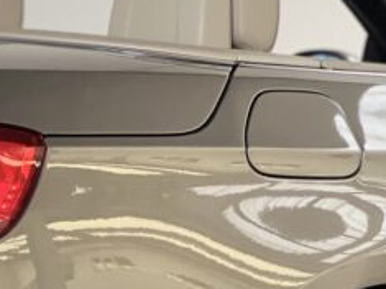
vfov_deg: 5.7
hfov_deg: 7.5
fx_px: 2920
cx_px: -51
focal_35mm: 262
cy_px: 207
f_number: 2.8
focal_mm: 9
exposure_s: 1/63
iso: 250
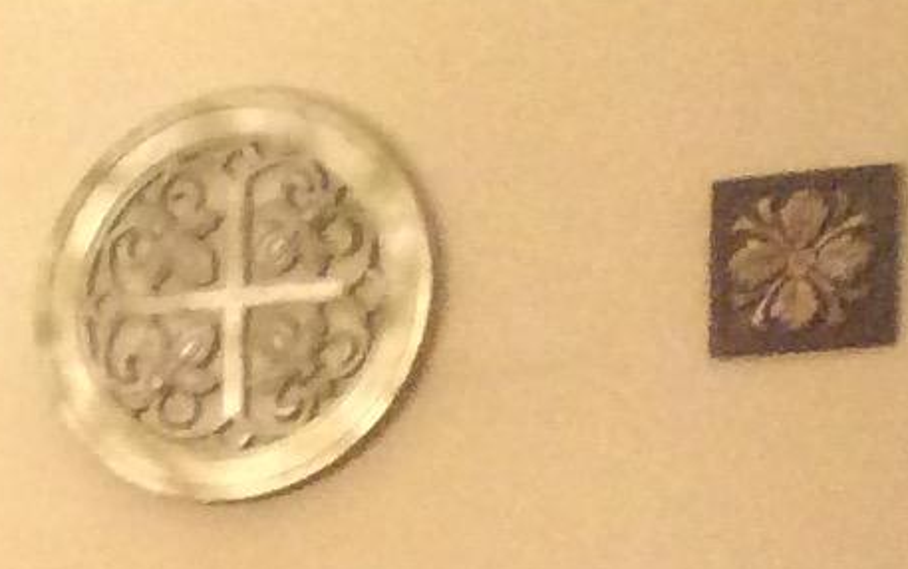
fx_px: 4753
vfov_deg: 6.4
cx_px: -1204
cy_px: 1584
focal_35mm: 192
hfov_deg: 9.7
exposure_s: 1/24
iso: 320
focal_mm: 3.3
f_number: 2.4
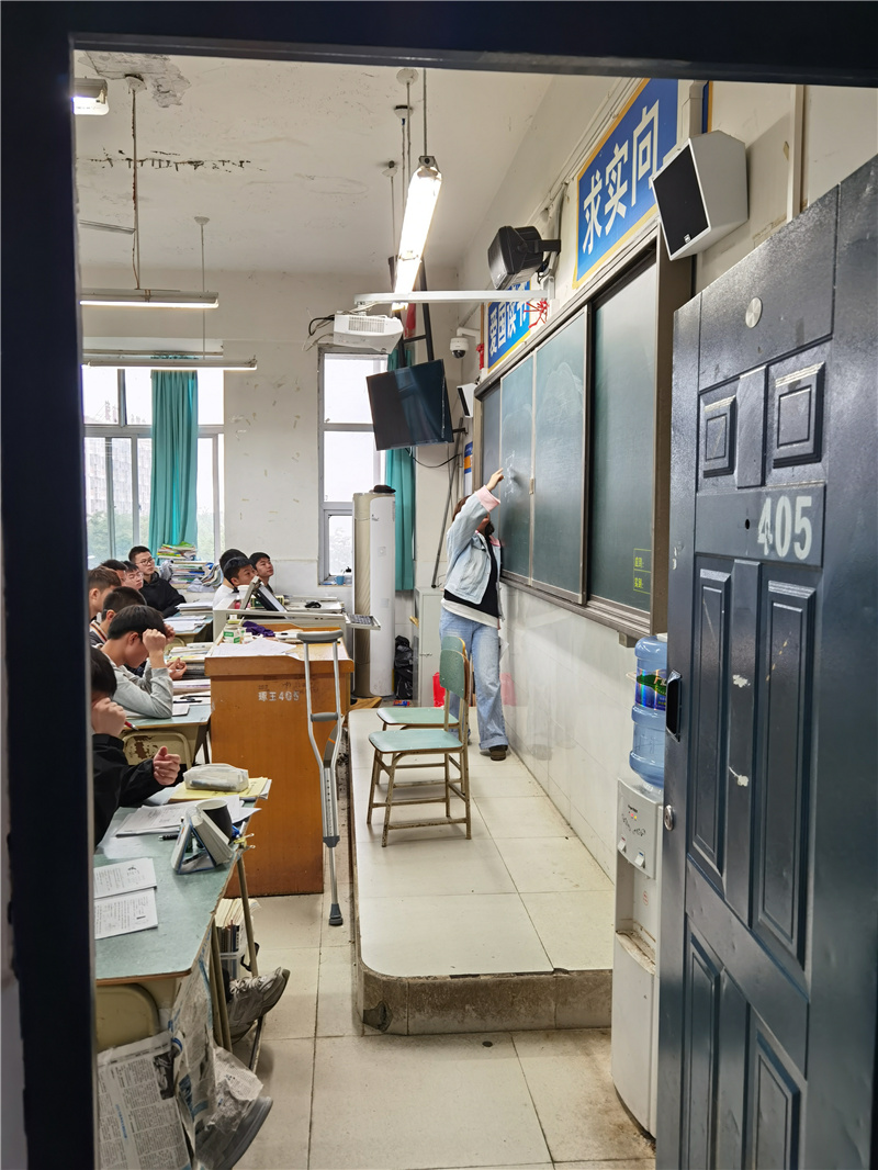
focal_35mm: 27
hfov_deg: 51.4
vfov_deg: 65.3
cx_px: 439
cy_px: 585
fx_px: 913
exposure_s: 1/50
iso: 80
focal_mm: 6.71
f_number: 1.9
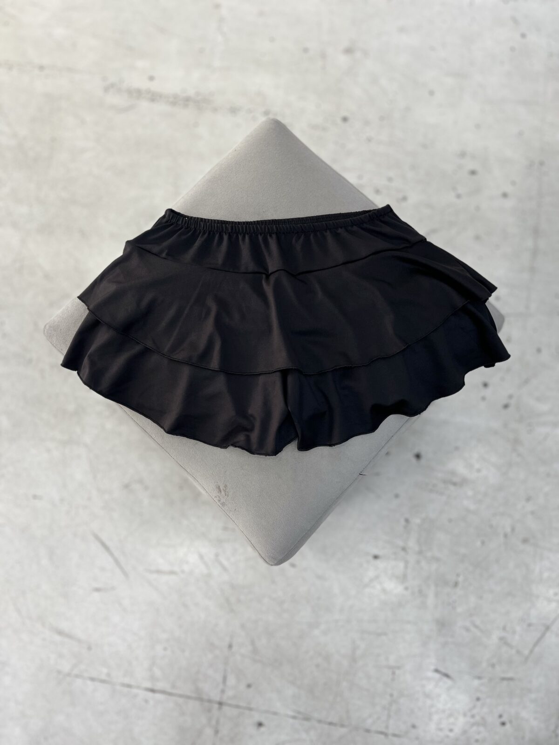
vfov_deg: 67.3
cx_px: 280
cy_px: 372
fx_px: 560
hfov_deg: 53.1
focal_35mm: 26
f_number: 1.6
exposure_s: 1/100
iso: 50
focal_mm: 5.1
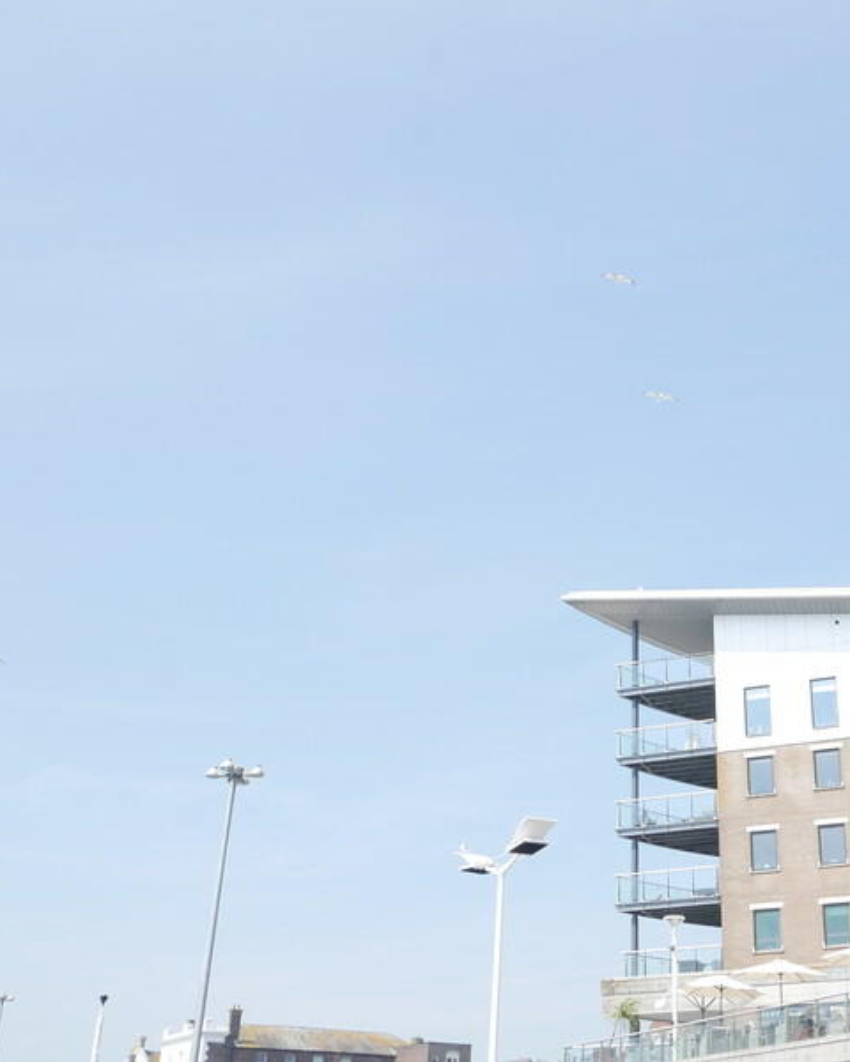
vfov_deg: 45.8
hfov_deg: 35.6
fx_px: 1258
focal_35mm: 40
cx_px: 728
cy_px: 525
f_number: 6.3
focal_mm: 12
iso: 200
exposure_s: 1/400
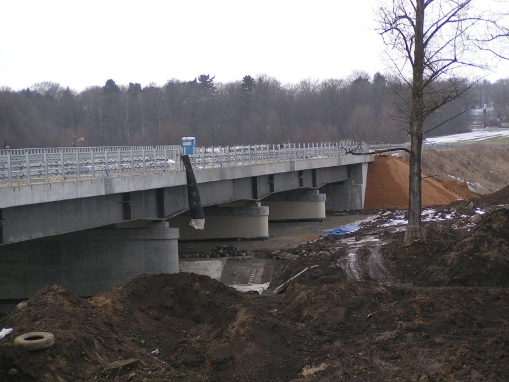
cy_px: 191
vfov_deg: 9.5
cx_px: 254
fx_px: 2309
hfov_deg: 12.6
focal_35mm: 157
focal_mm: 24
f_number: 3.5
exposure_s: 1/160
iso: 50
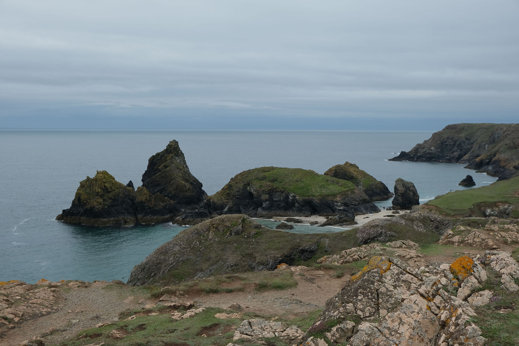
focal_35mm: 36
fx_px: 519
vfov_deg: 36.9
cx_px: 260
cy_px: 173
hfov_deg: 53.1
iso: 160
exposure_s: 1/280
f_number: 5.6
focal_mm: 24.3
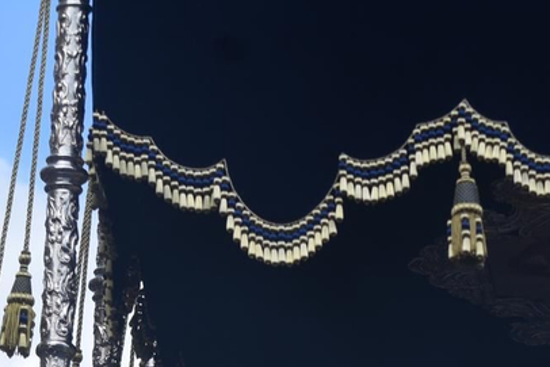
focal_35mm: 276
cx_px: 561
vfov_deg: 4.9
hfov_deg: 7.4
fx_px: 4218
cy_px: 641
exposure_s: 1/320
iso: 100
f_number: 5
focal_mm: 70
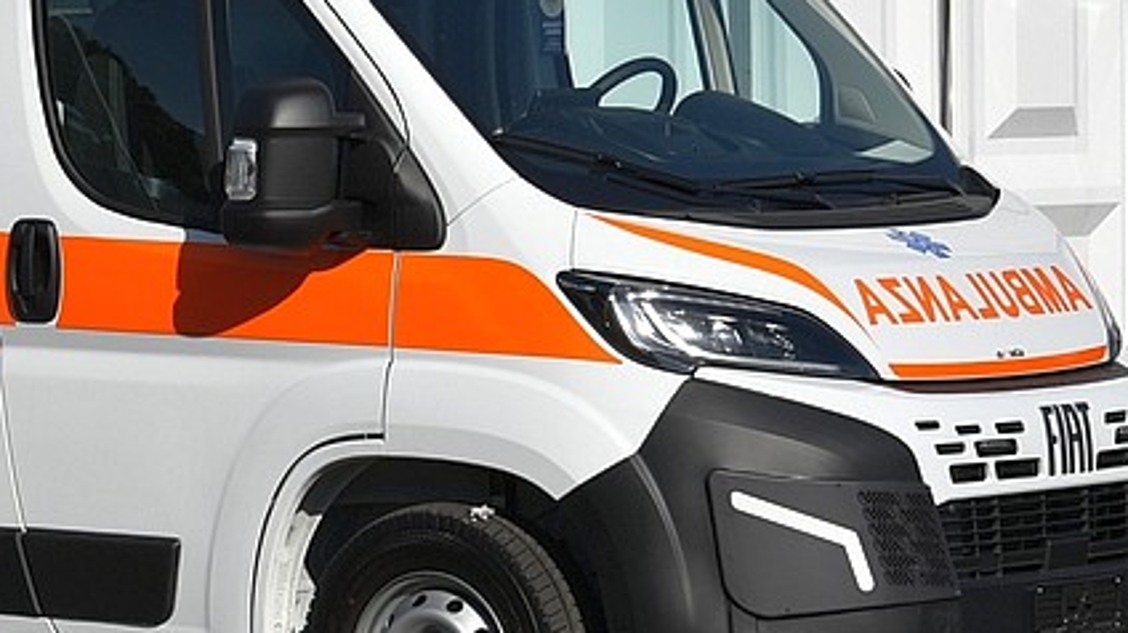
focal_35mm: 189
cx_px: 59
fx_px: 5650
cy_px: 178
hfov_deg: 11.3
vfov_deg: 6.4
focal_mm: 85
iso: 200
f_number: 11
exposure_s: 1/500
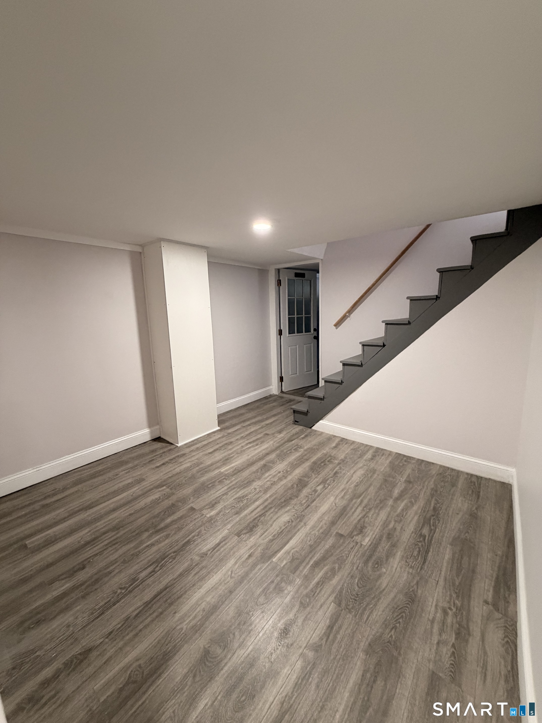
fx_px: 292
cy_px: 362
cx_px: 271
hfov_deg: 85.7
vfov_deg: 102.1
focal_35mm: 14
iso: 400
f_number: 2.2
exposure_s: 1/60
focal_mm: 2.22
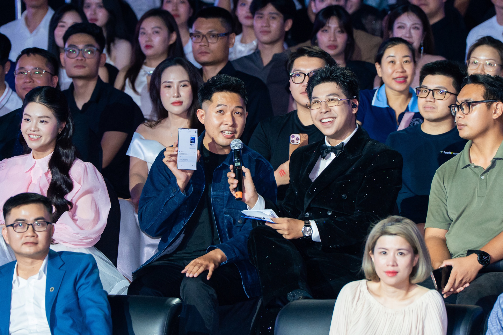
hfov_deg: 6.6
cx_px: 254
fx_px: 4387
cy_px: 168
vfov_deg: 4.4
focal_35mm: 314
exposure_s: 1/160
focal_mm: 200
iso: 1250
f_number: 4
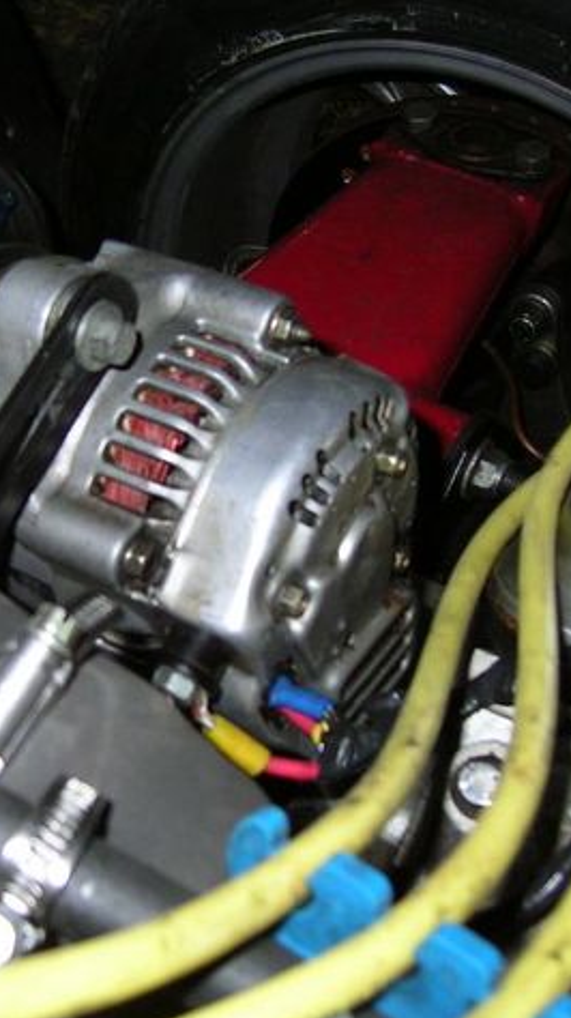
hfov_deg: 22.4
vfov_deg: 39.2
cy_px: 511
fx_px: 1429
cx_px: 165
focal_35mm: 53
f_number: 2.8
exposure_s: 1/30
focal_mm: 5.6
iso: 100
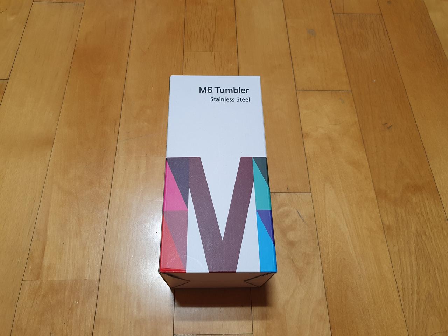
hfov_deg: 67.3
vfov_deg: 53.1
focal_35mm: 26
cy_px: 168
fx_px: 336
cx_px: 224
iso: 200
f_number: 1.5
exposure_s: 1/60
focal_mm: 4.32
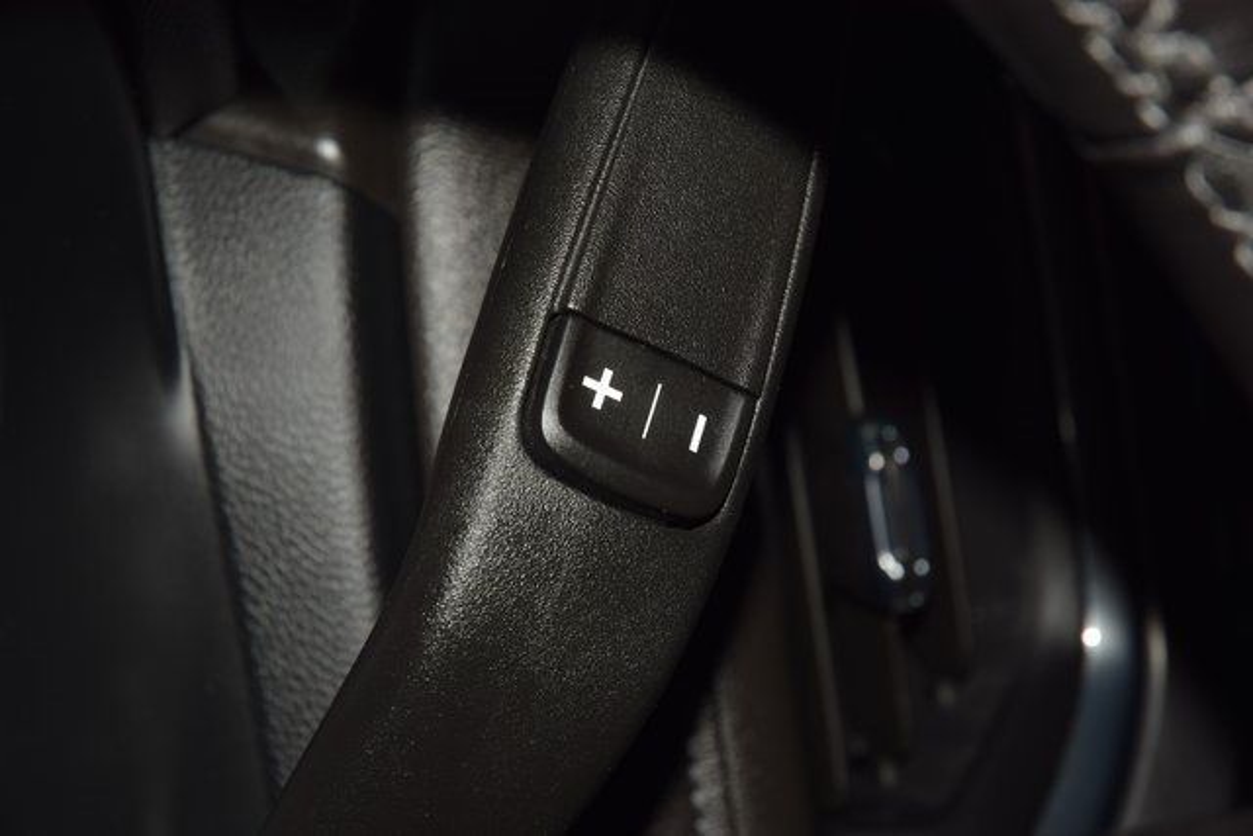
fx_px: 3655
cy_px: 418
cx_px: 626
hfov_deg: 19.5
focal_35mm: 105
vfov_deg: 13.0
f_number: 8
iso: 100
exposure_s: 1/125
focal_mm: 70
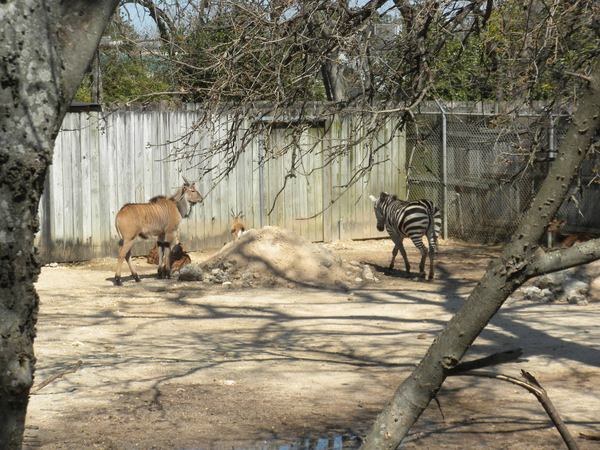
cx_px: 300
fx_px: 2063
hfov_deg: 16.6
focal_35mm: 119
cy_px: 225
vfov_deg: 12.5
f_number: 5.1
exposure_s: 1/430
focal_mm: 21
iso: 65
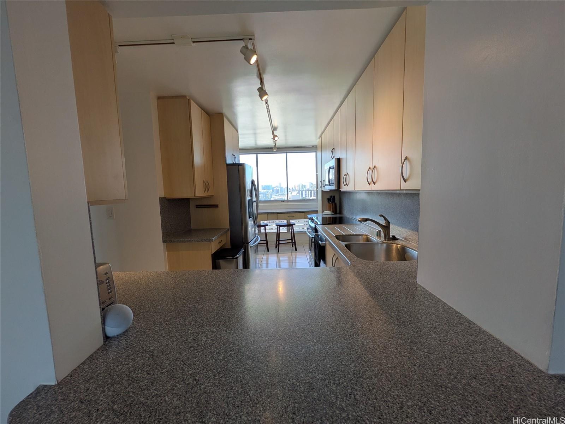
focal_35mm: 14
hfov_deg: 102.1
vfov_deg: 85.7
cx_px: 282
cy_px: 212
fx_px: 229
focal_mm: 1.83
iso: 60
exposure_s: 1/211
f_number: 2.2
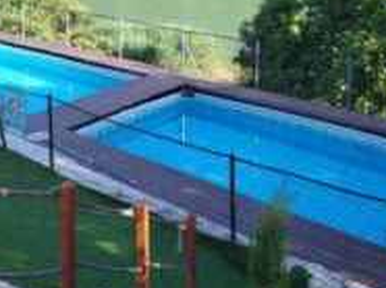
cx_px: 140
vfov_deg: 26.2
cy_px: 10
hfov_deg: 36.0
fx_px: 590
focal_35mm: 53
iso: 40
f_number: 1.8
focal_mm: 5.4
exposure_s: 1/585
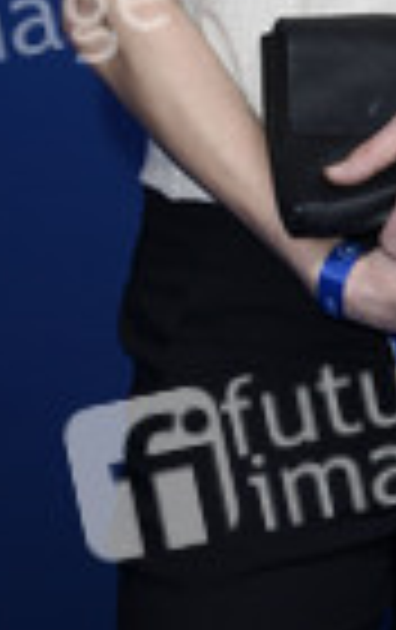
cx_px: 428
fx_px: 4592
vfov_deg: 7.7
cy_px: -220
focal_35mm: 267
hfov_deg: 4.9
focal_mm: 92
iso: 640
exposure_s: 1/250
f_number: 6.3
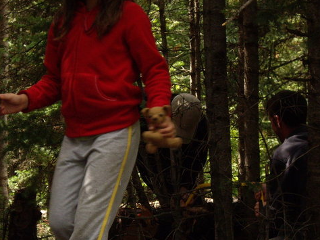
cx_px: 138
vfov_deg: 9.6
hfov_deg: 12.8
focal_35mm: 154
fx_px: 1423
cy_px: 160
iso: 200
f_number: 5.2
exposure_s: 1/125
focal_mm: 18.6
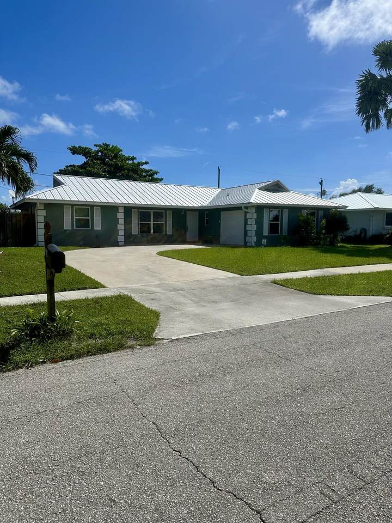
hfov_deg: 56.8
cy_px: 262
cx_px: 196
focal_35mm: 24
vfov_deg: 71.6
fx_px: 362
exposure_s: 1/10753
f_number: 1.78
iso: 80
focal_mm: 6.86
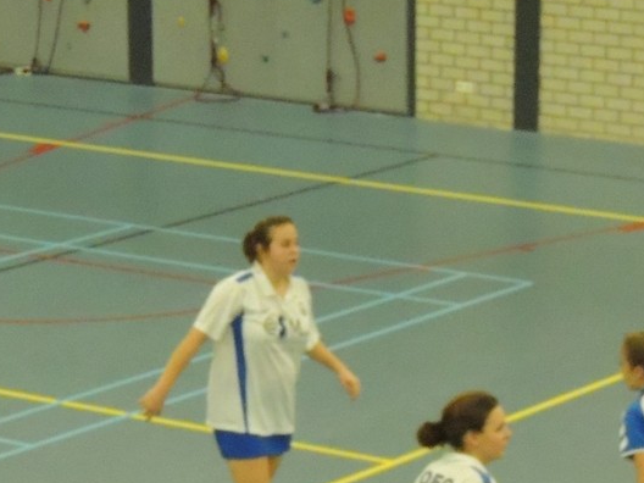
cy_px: 431
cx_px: 360
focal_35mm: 194
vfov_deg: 7.6
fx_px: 3609
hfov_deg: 10.2
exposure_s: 1/250
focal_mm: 17.8
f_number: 4.1
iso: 3200
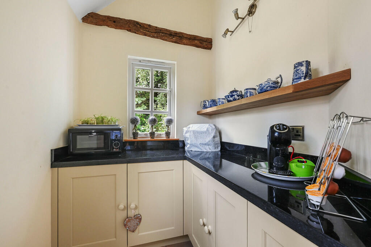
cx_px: 186
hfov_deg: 104.3
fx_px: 144
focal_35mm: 14
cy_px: 124
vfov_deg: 81.1
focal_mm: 14
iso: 400
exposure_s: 1.3
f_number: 8
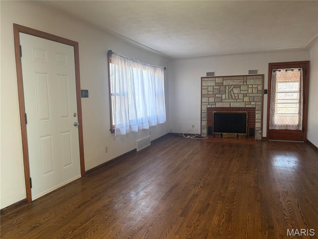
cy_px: 120
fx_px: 239
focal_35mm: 26
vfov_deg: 53.1
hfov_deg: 67.3
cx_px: 159
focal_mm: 5.96
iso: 80
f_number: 1.6
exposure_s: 1/60
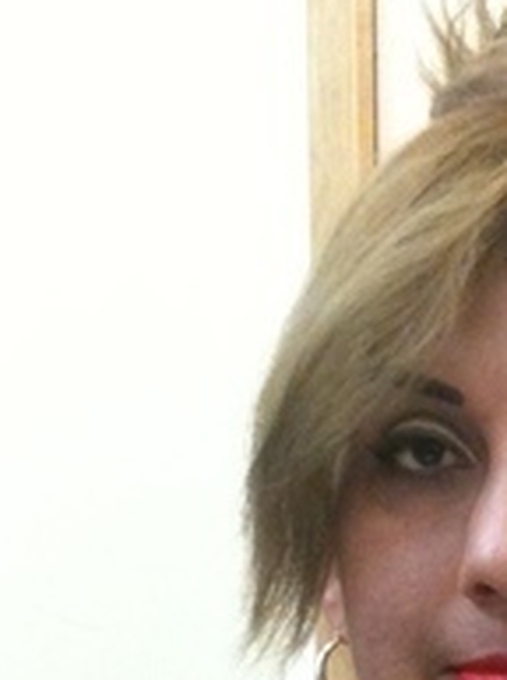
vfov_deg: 17.1
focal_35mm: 109
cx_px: 599
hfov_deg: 13.2
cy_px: 867
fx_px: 2136
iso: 320
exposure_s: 1/15
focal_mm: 3.85
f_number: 2.8
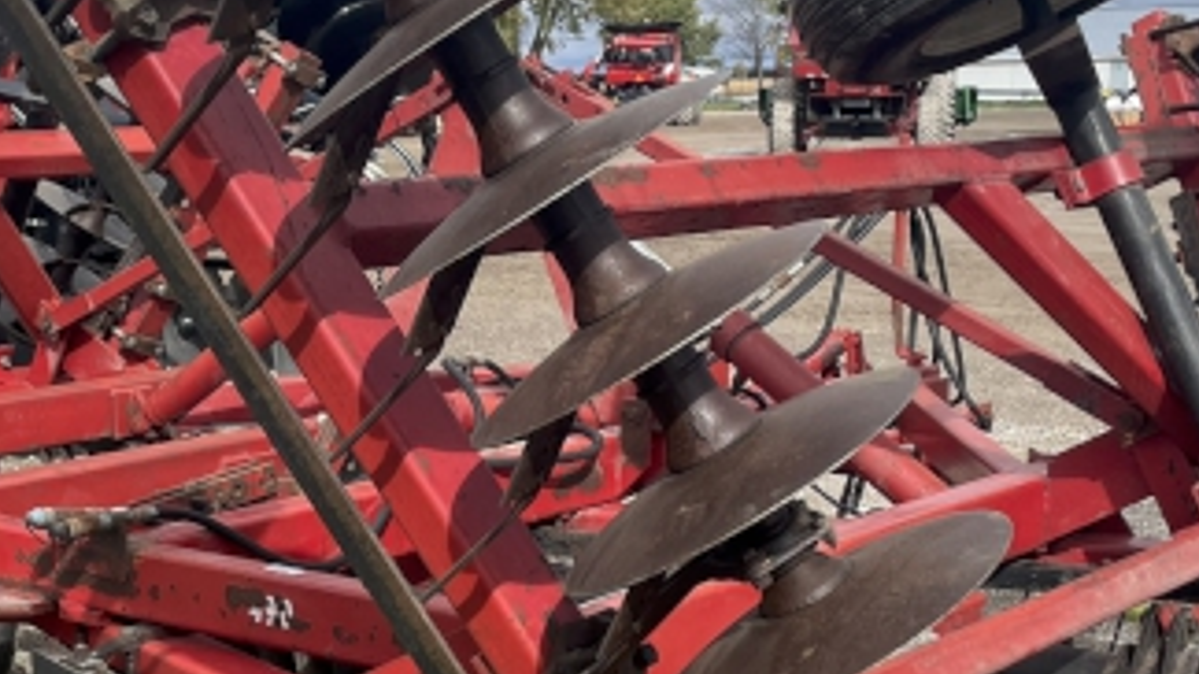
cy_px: 444
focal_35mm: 70
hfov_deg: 29.9
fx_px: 2225
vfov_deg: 17.2
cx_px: 363
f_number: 1.6
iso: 32
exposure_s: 1/2506
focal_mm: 4.2
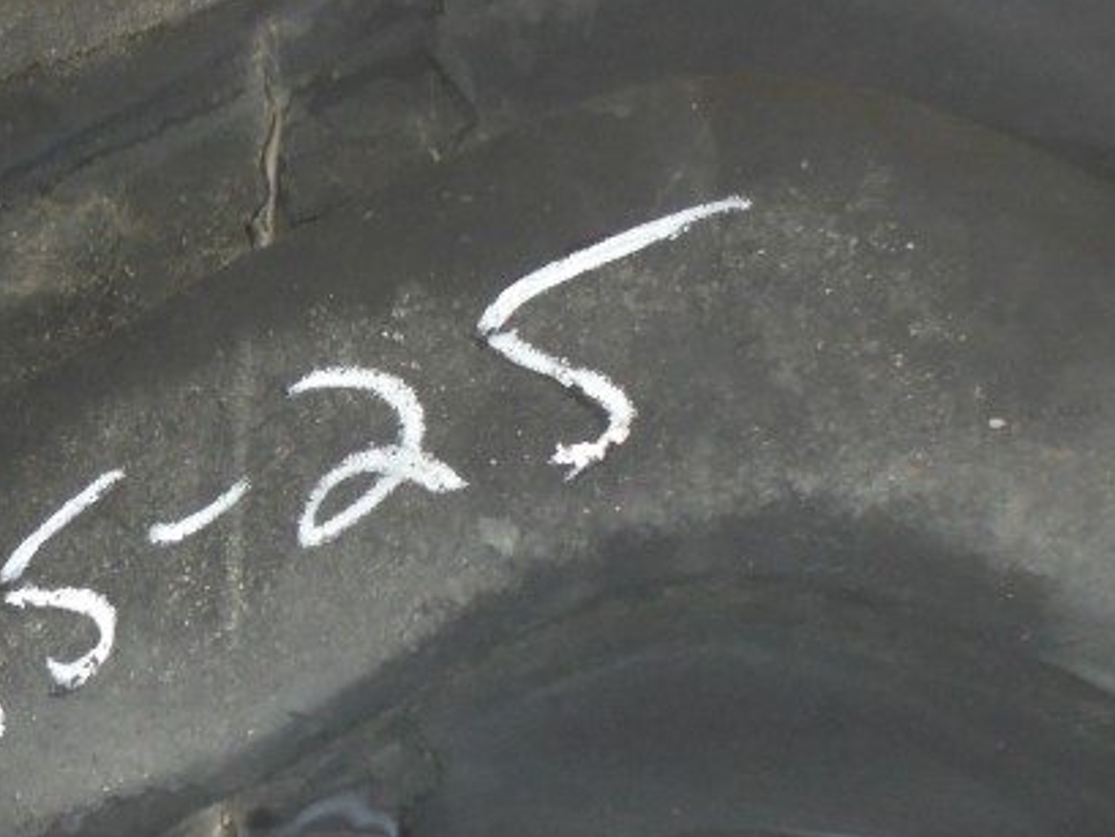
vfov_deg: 23.3
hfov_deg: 30.8
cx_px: 210
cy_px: 774
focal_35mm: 61
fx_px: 1965
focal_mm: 4.6
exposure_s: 1/30
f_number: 3.5
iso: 200
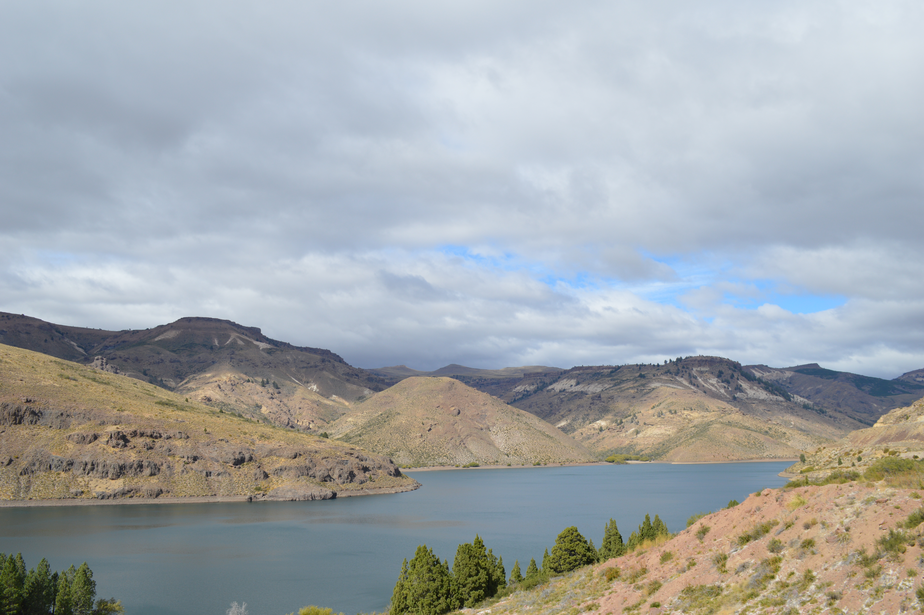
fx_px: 769
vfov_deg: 43.5
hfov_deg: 62.0
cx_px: 462
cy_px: 308
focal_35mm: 30
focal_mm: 20
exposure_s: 1/320
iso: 100
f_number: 9
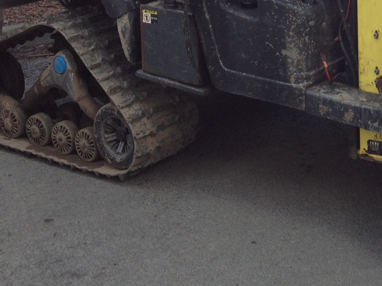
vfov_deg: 14.9
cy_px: -58
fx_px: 1060
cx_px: 369
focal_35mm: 96
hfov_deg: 19.9
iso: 50
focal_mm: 4.28
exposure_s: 1/134
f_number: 2.4
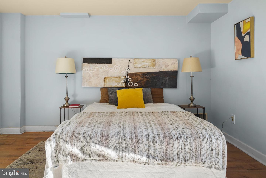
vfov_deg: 51.3
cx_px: 133
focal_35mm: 25
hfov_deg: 71.5
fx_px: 185
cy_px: 89
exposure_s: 1/60
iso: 500
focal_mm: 25
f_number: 4
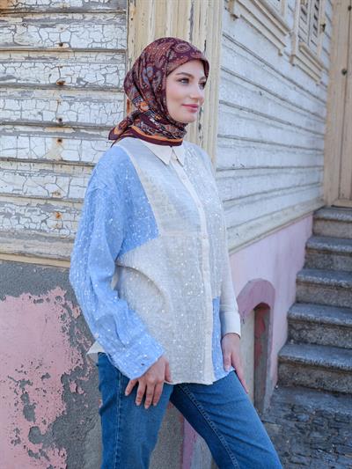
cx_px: 176
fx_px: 745
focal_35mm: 55
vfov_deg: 34.9
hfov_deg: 26.6
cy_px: 234
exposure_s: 1/280
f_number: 5.6
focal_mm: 70
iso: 320
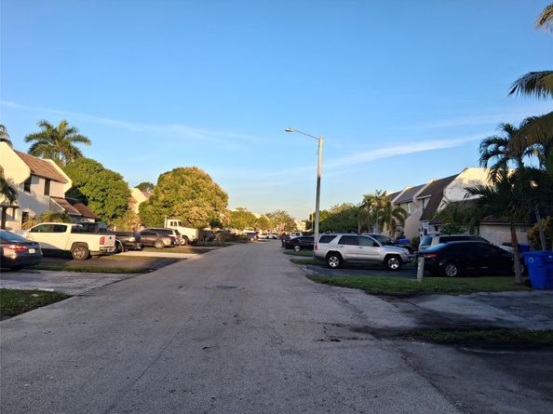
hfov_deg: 67.3
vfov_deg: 53.0
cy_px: 207
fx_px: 415
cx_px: 276
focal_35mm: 26
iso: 25
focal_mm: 3.98
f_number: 1.8
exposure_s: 1/201
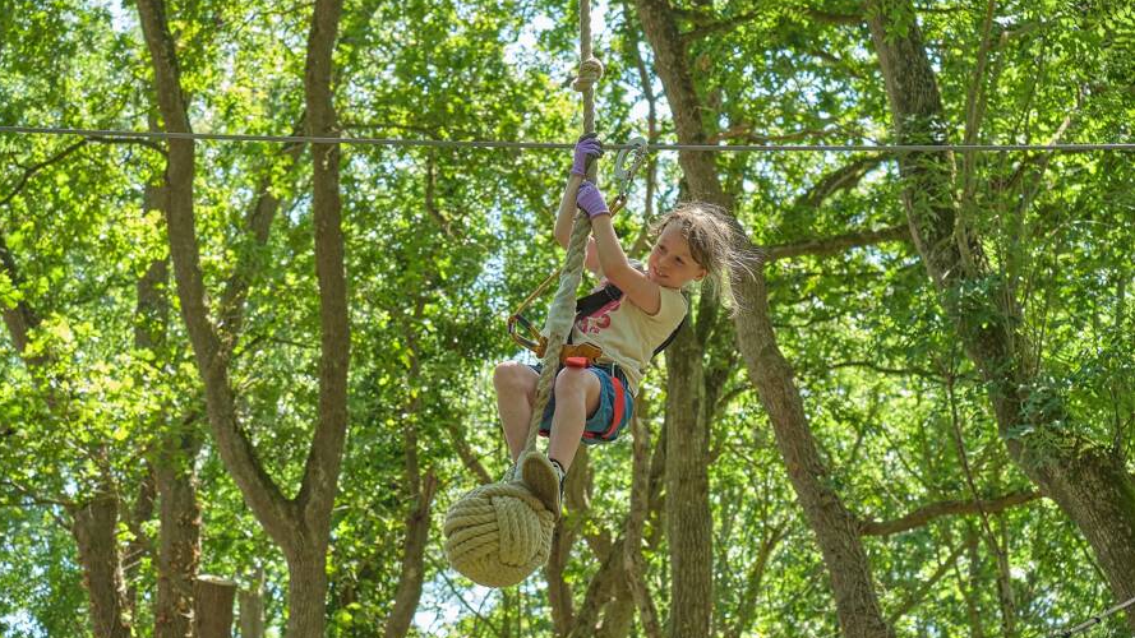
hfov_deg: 24.2
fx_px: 2648
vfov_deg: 13.7
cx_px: 562
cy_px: 332
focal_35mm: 88
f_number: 5
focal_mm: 55
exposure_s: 1/500
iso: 2000
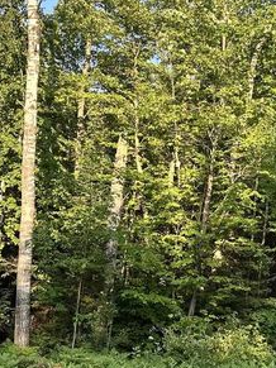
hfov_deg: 25.6
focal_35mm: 55
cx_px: 253
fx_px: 585
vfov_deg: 34.9
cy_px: 157
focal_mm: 6.86
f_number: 1.78
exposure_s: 1/894
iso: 80
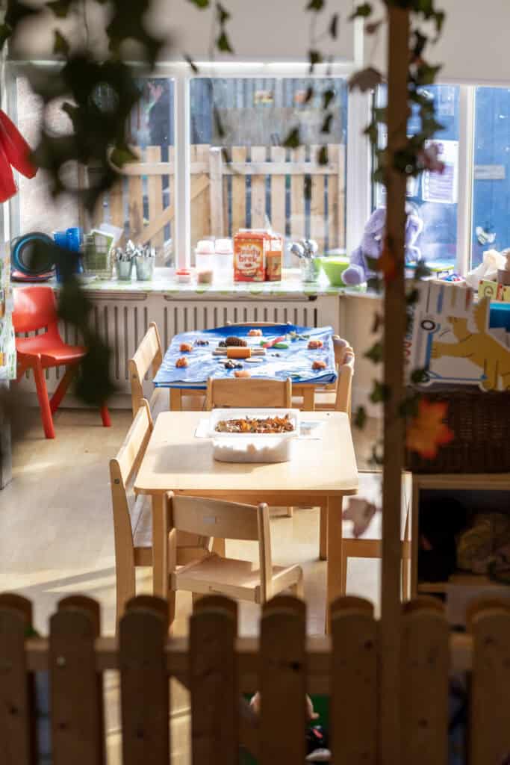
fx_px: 1784
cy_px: 382
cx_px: 255
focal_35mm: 84
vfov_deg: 24.2
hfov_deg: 16.3
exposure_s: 1/100
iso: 125
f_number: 3.2
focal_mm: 56
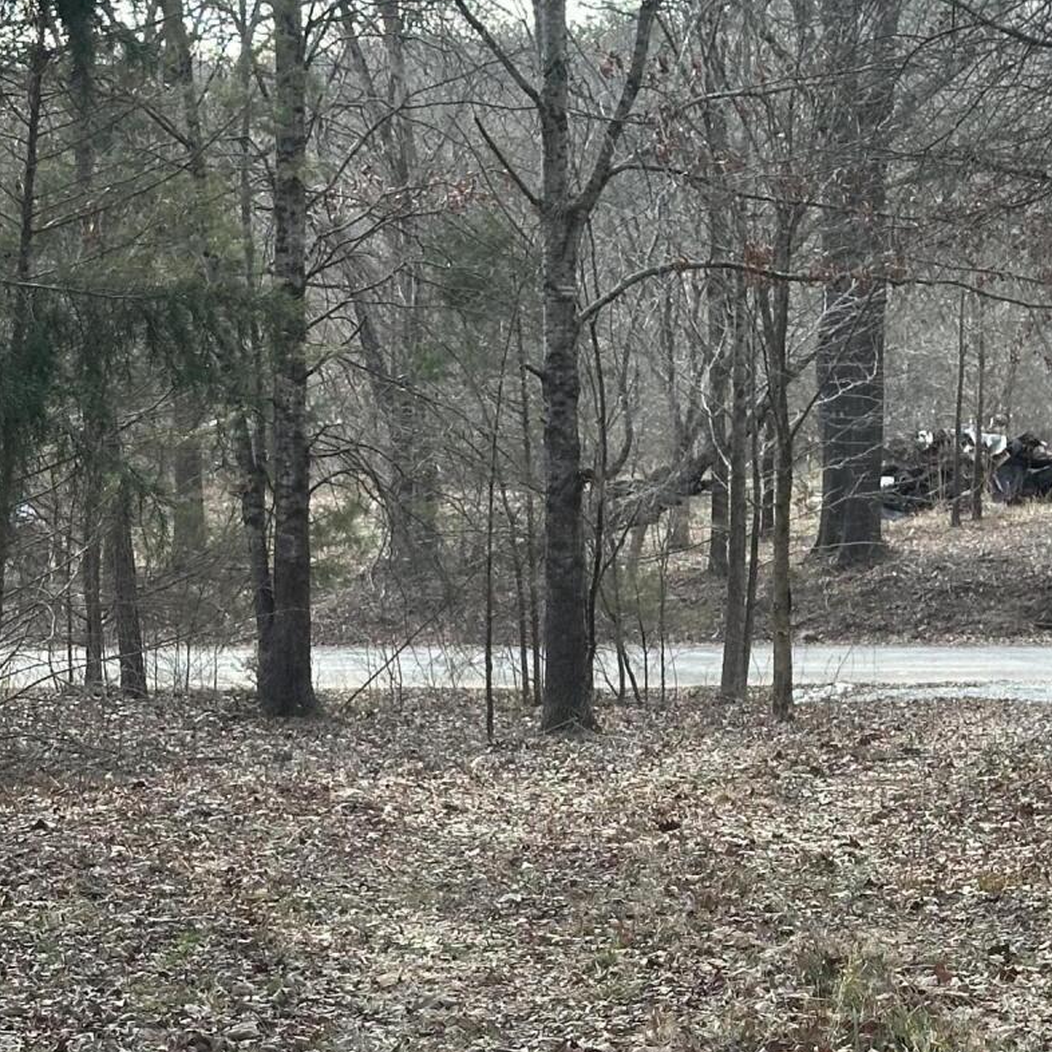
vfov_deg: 15.9
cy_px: 953
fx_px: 3713
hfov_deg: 16.1
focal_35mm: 108
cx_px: 741
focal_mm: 6.86
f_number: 1.78
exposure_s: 1/484
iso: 64
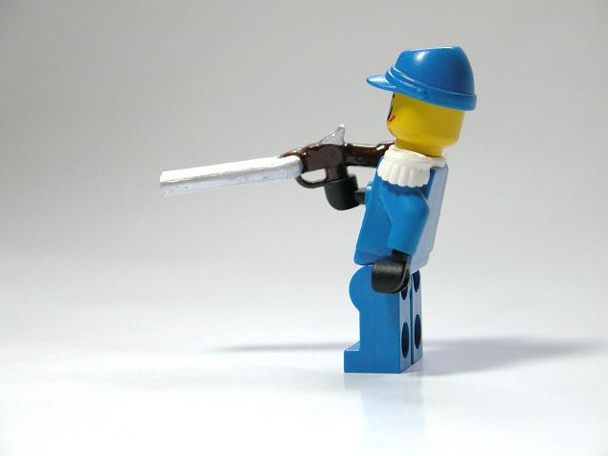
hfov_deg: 14.4
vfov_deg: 10.8
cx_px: 304
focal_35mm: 137
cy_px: 229
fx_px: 2406
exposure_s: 1/74.4
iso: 100
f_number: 3.8
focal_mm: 34.7
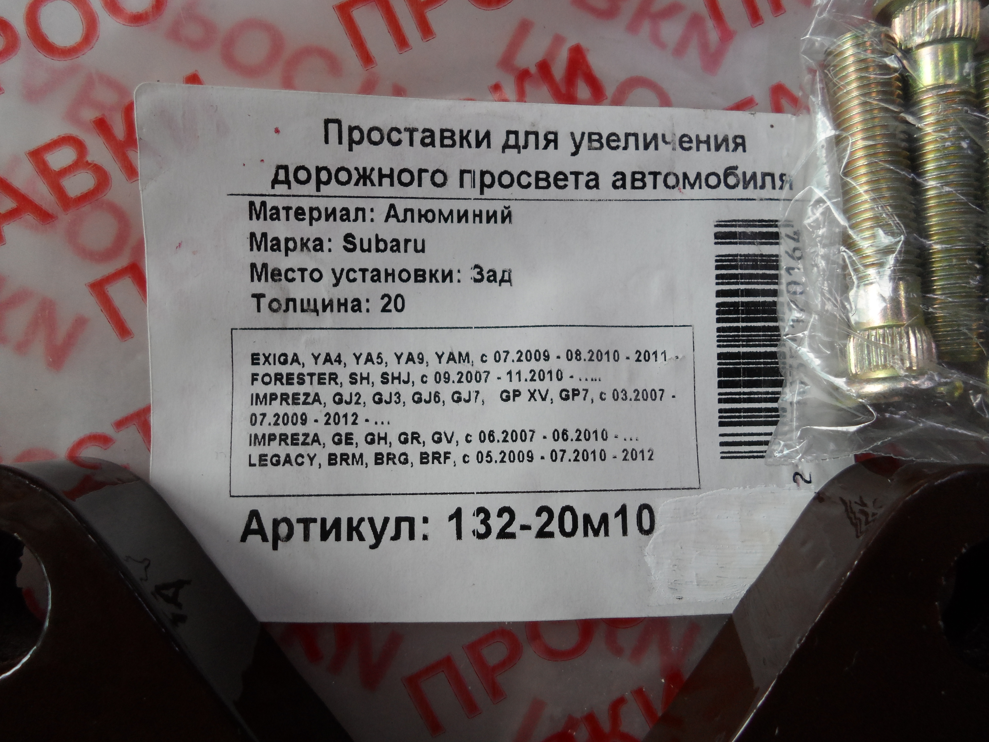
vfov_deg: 54.9
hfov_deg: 69.4
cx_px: 494
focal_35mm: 25
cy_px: 371
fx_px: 714
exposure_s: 1/90
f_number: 2.5
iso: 80
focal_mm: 4.5
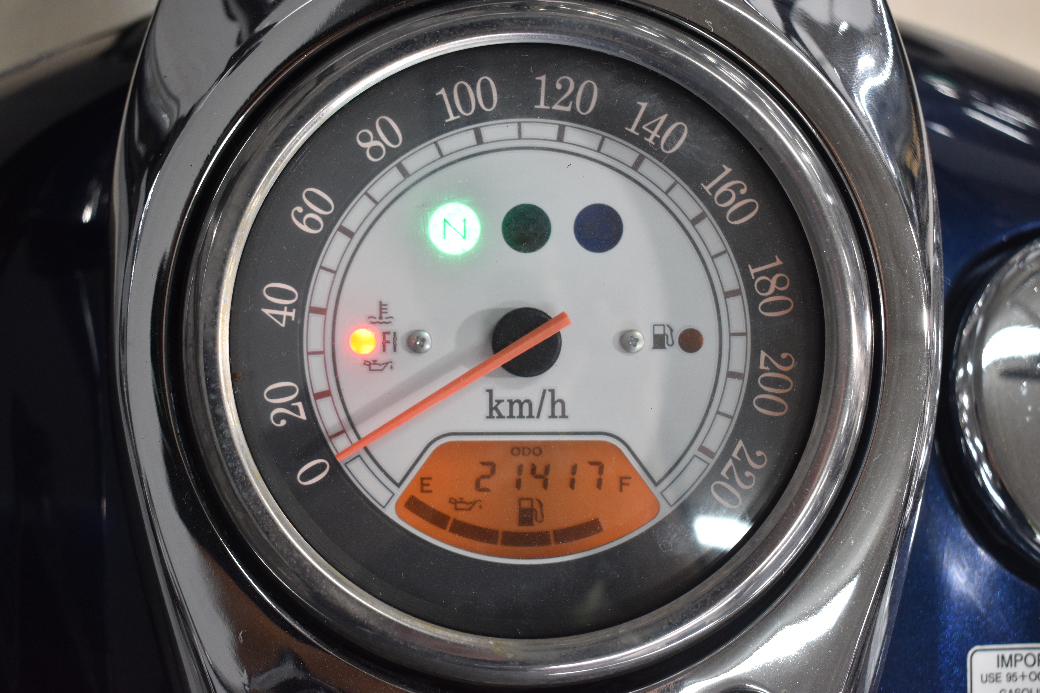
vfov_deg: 28.1
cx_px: 520
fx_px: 1387
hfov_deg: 41.1
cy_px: 346
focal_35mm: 48
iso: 800
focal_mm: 32
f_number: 4.5
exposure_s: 1/60
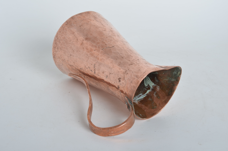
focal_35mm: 75
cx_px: 114
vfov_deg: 18.1
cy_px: 76
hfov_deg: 27.0
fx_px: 474
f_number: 11
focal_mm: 50
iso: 100
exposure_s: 1/125
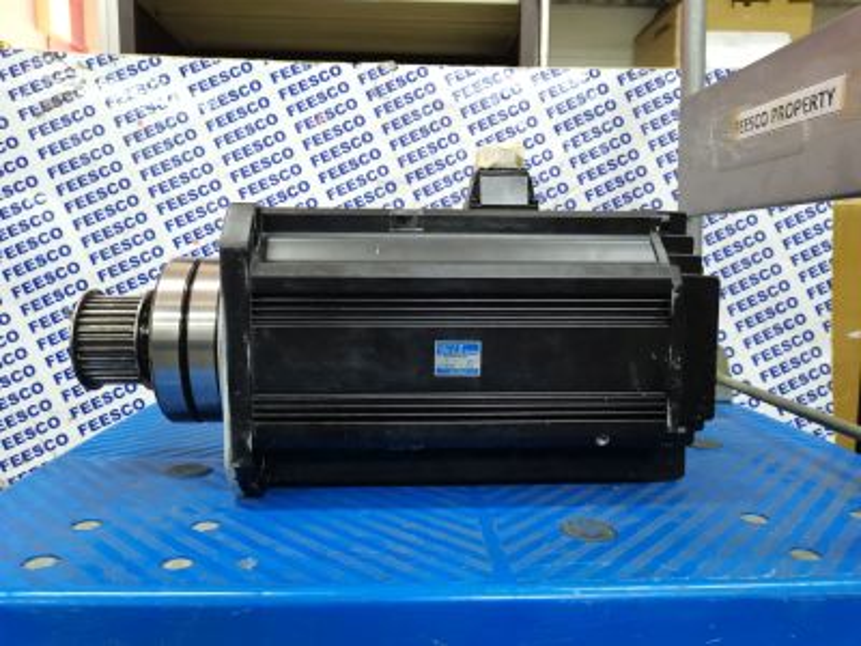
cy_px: 323
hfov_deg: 67.3
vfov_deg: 53.1
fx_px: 647
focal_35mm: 26
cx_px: 430
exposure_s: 1/33.3
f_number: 1.8
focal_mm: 5.58
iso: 1000
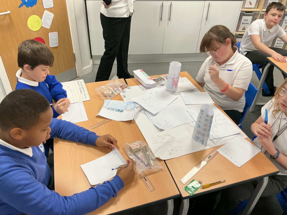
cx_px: 144
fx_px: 240
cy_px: 108
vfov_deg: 48.2
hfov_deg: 61.7
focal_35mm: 29
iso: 100
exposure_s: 1/60
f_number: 1.8
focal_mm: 3
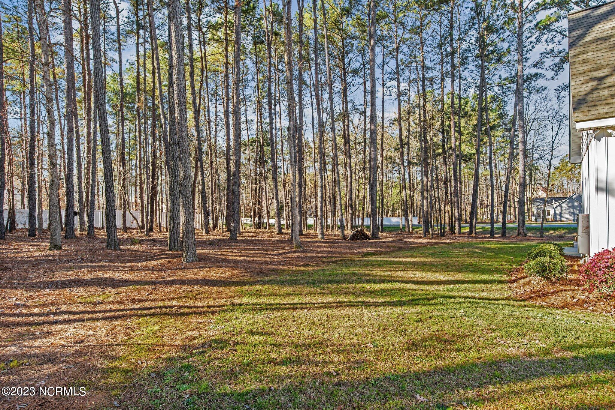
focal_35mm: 18
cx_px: 308
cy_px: 205
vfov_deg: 67.4
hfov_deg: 90.0
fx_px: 308
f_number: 8
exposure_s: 1/60
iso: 100
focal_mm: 18
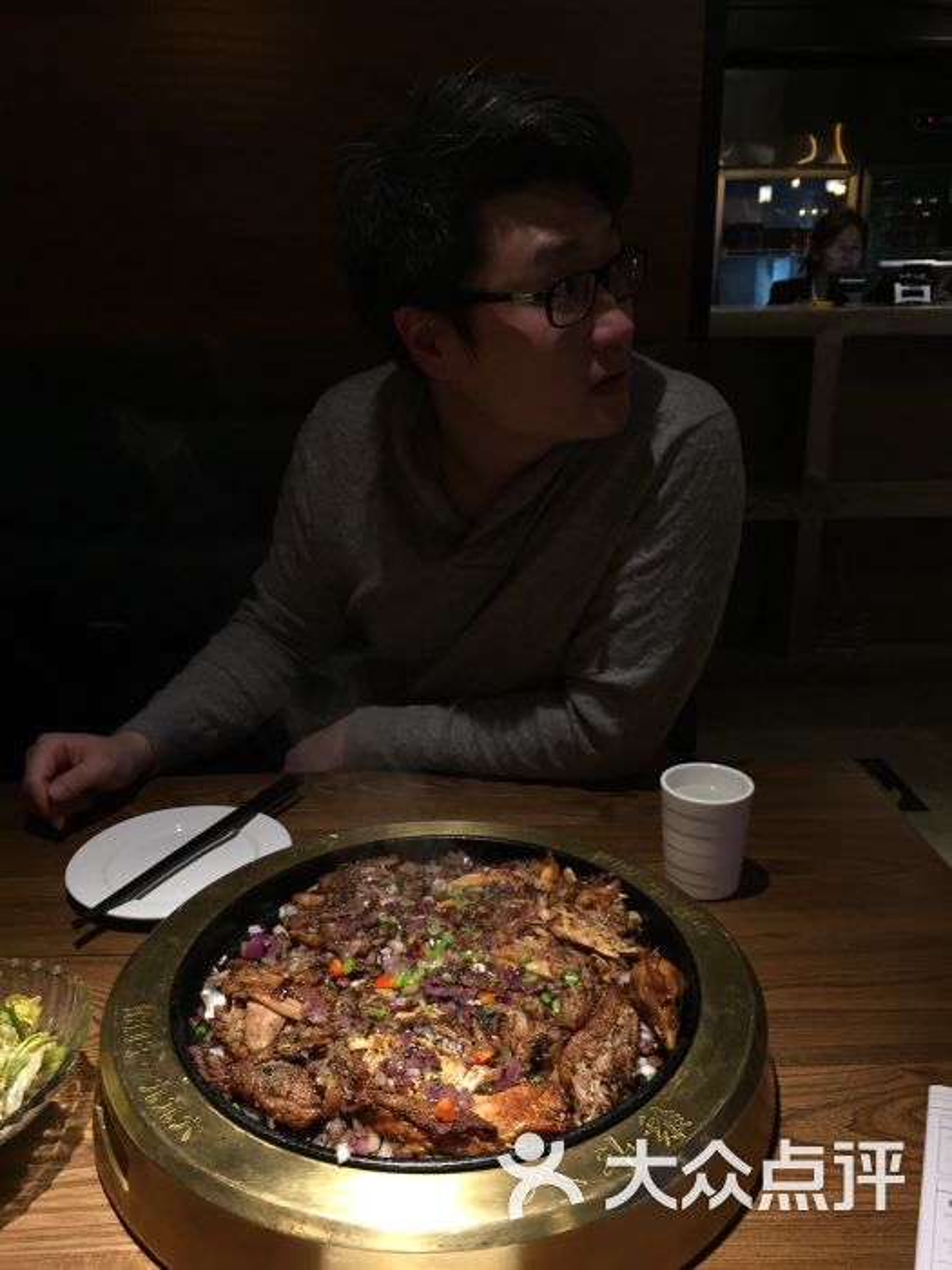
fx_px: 1063
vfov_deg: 61.7
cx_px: 476
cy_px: 635
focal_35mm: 29
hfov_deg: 48.2
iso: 64
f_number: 2.2
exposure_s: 1/33
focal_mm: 4.15
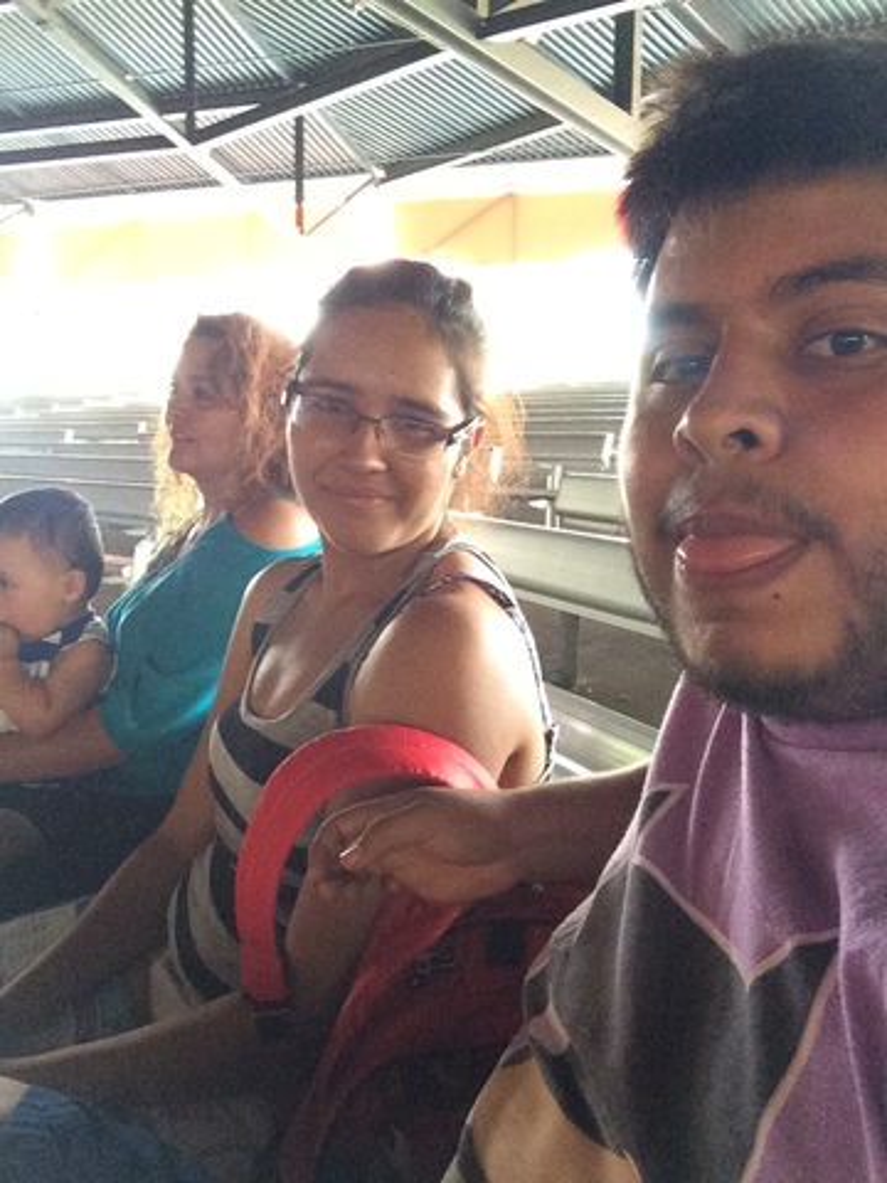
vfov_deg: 55.4
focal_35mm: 33
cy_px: 592
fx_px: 1127
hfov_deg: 42.9
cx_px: 444
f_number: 2.4
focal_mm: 2.15
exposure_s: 1/17
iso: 400
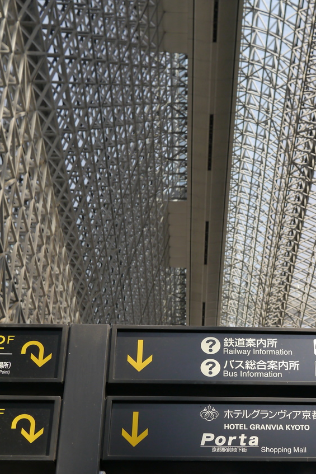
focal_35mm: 67
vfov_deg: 29.9
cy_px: 300
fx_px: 882
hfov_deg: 20.1
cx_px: 261
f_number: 3.5
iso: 160
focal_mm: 20
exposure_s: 1/200
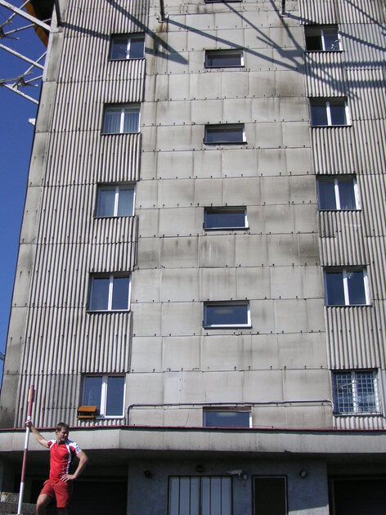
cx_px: 180
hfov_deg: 30.8
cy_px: 246
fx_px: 699
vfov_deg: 40.4
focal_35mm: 47
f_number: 6.7
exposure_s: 1/350
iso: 50
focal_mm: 6.1
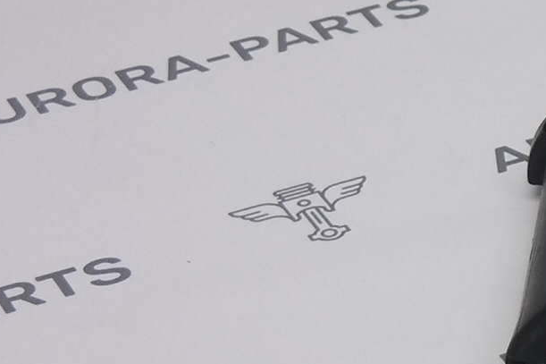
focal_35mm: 229
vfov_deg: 6.0
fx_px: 3472
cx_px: 1252
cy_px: -80
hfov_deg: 8.3
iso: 200
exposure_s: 1/80
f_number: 4
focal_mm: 24
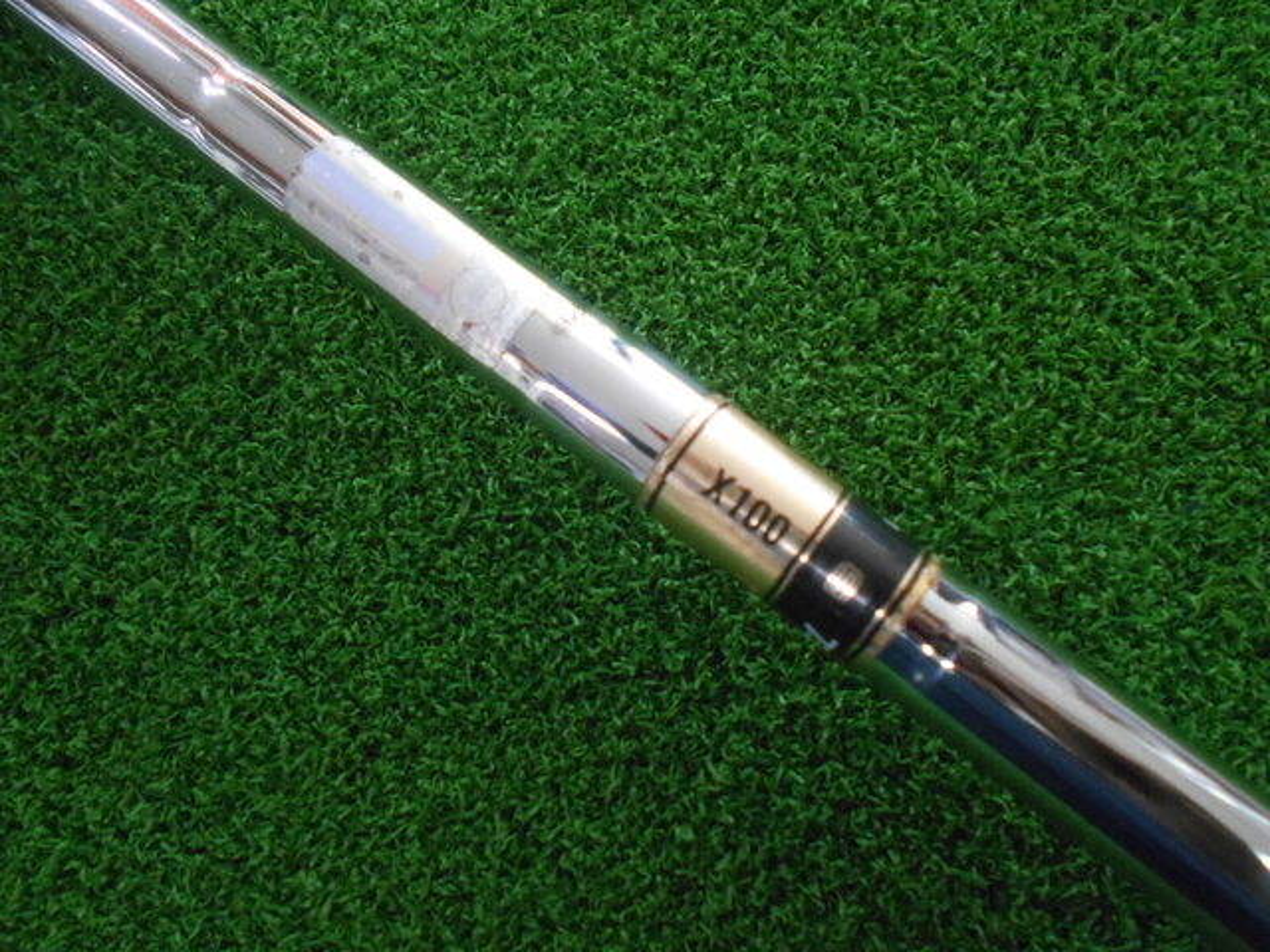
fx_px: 954
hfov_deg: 67.3
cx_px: 635
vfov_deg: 53.1
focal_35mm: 26
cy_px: 476
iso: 800
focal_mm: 4.6
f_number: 3.2
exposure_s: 1/200
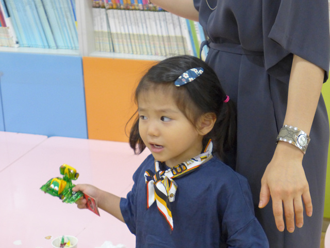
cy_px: 124
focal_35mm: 90
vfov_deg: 16.4
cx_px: 165
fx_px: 858
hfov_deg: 21.8
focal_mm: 17.7
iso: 800
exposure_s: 1/160
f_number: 2.3
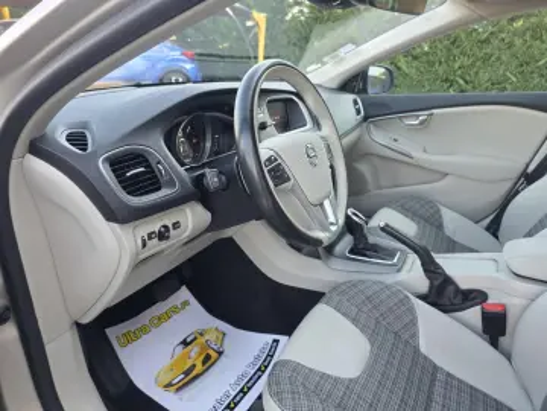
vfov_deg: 58.9
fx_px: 363
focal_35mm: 23
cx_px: 274
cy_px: 206
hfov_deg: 73.9
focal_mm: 6.25
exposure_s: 1/180
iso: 125
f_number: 1.7
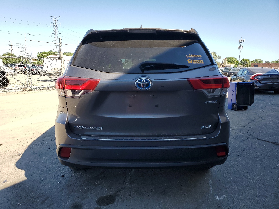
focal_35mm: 26
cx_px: 140
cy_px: 104
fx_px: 210
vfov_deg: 53.1
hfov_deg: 67.3
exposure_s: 1/1250
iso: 50
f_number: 1.5
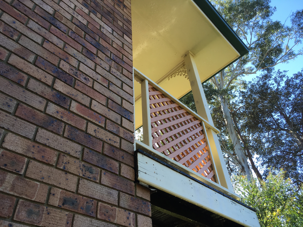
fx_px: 254
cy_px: 114
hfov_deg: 61.7
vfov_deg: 48.2
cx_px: 152
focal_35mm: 29
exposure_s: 1/262
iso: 25
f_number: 2.2
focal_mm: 4.15
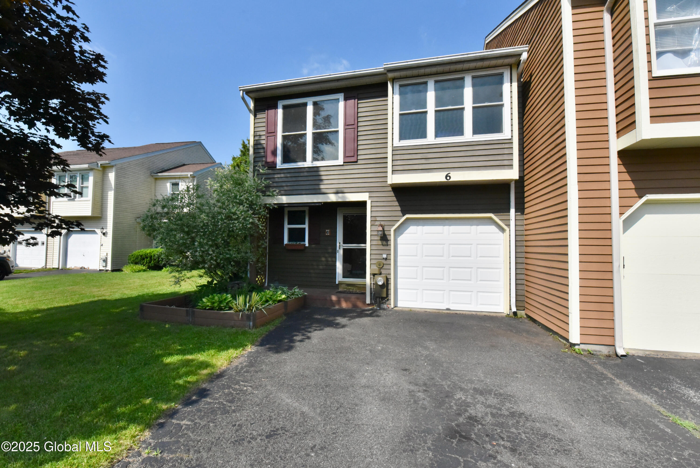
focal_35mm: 15
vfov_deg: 77.4
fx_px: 292
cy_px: 234
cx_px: 350
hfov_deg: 100.4
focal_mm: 15
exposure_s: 1/3200
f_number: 16
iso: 4000
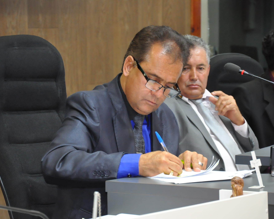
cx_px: 125
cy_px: 110
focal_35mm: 179
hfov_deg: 10.8
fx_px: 1448
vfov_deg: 8.7
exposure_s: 1/60
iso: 2000
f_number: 5.6
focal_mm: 105
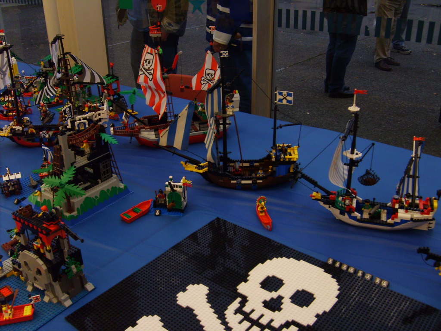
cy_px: 166
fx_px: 446
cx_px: 220
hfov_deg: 52.6
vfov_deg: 40.7
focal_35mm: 35
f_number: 2.8
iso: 100
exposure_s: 1/30
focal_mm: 5.8
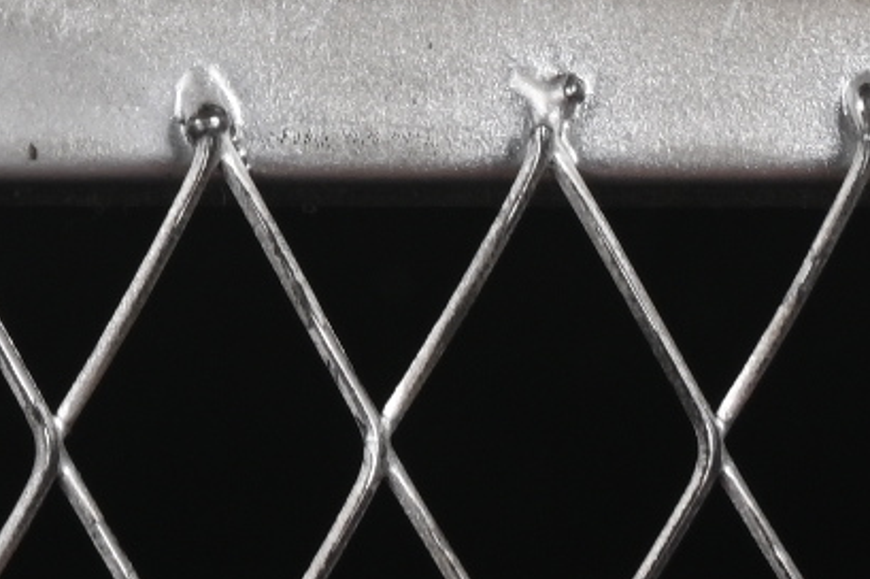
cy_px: -1264
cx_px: -351
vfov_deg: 2.6
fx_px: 12339
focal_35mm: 511
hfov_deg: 4.0
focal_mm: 50
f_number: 8
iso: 160
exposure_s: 1/80
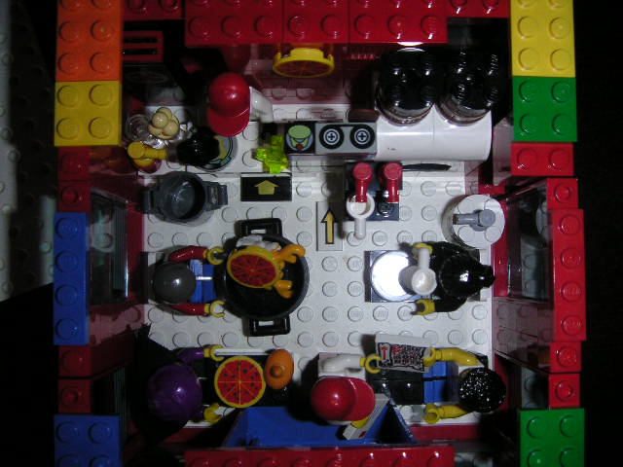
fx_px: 684
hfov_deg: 49.0
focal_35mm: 38
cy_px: 234
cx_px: 312
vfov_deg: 37.7
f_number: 6.7
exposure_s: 1/45
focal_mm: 6
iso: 160
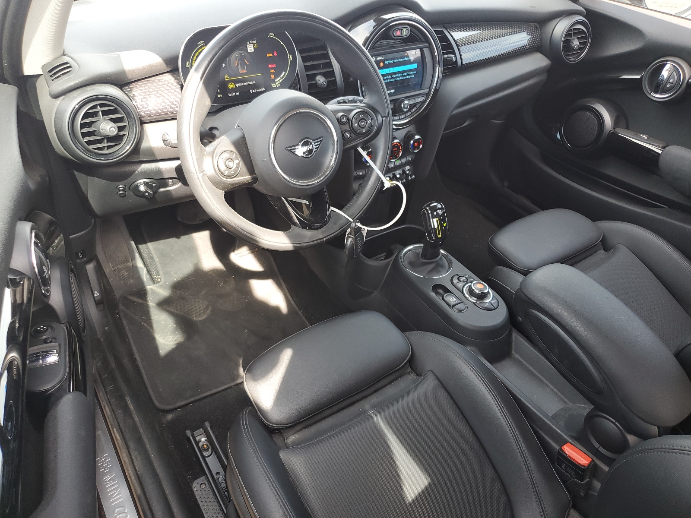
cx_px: 346
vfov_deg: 53.1
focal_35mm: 26
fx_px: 519
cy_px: 259
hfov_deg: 67.3
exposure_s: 1/120
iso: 69
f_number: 1.5
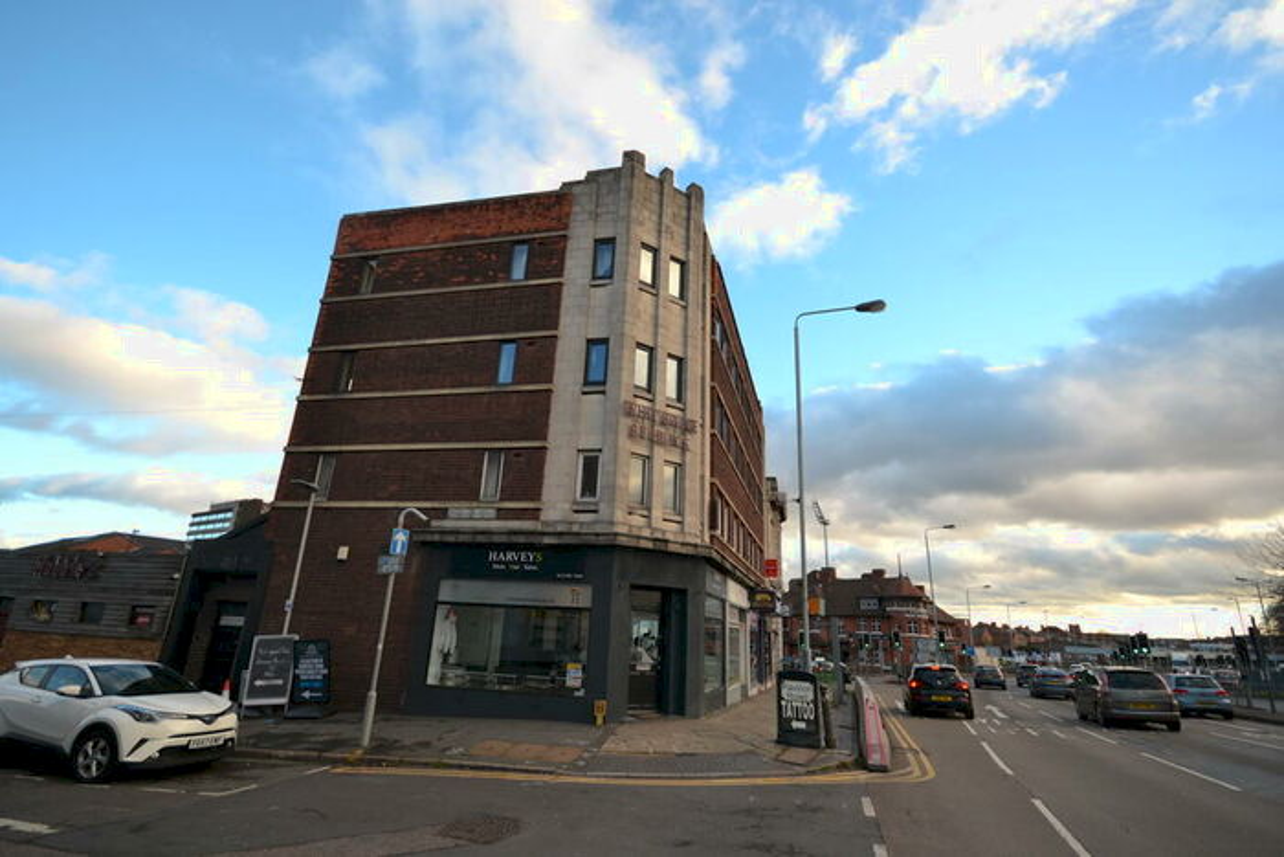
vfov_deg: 77.4
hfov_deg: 100.4
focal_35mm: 15
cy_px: 428
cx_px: 642
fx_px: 535
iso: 140
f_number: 5.6
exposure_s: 1/125
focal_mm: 10
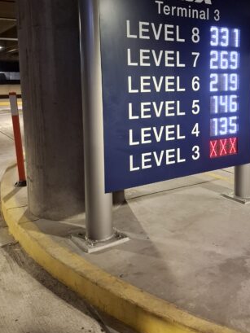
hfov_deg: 39.0
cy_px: 116
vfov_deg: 50.6
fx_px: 346
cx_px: 176
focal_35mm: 36
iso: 320
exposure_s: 1/33
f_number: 1.8
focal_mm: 5.54
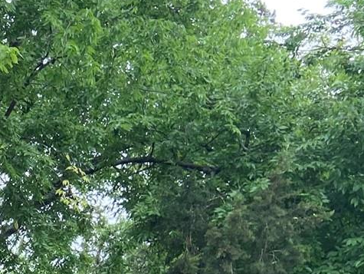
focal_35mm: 112
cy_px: 512
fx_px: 1179
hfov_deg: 14.9
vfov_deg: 12.0
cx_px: -320
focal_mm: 4.25
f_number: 1.8
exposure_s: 1/333
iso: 32
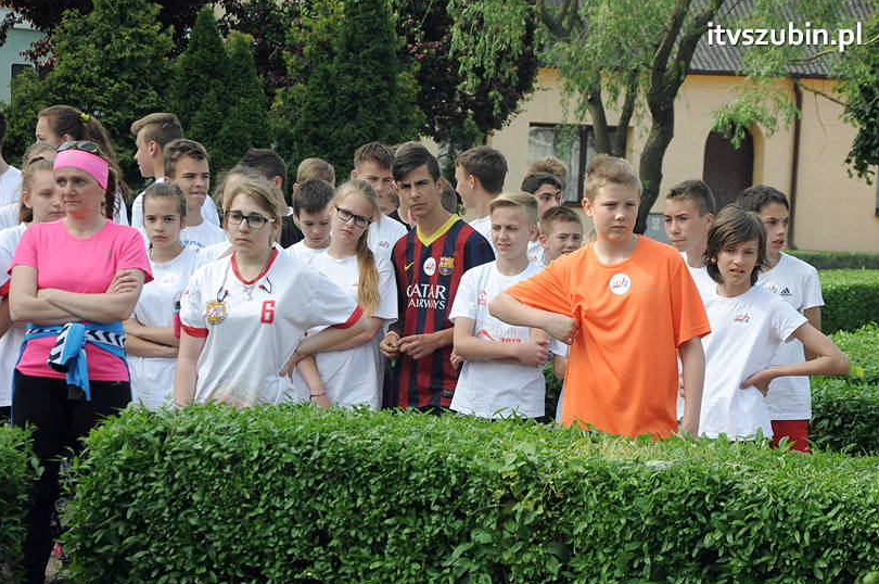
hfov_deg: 16.3
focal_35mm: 126
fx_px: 3073
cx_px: 424
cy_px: 304
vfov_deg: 10.9
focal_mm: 80
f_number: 8
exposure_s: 1/1000
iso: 800
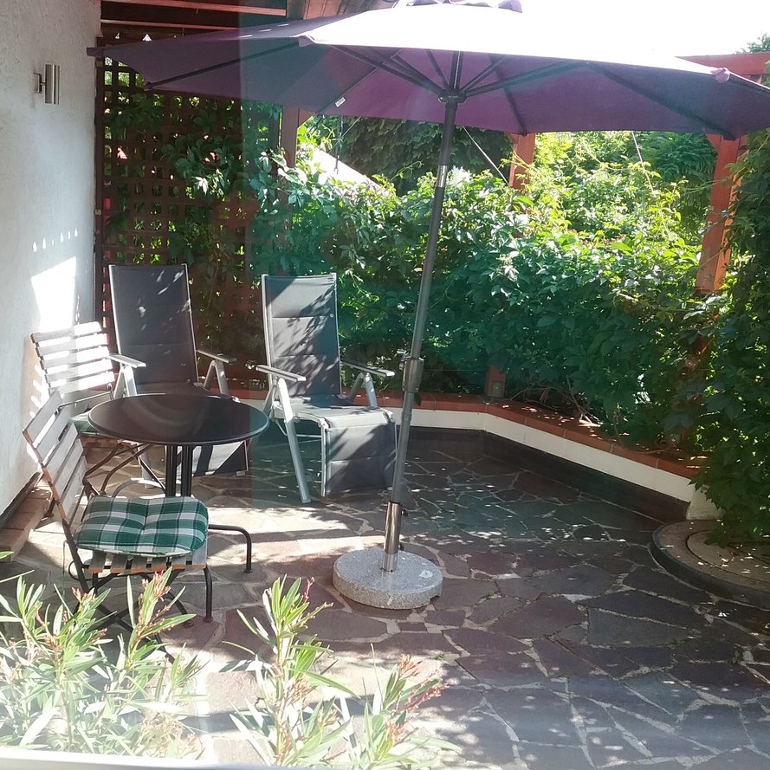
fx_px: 931
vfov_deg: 44.9
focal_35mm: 37
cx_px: 283
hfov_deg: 44.5
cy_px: 389
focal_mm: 3.3
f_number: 2.2
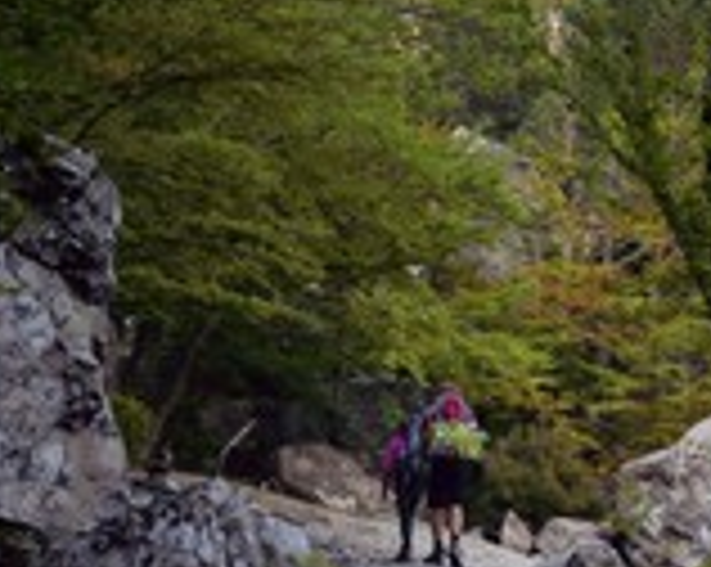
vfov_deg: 18.9
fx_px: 1681
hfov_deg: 22.9
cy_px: 90
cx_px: 716
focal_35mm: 80
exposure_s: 1/125
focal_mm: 32
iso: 800
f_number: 10
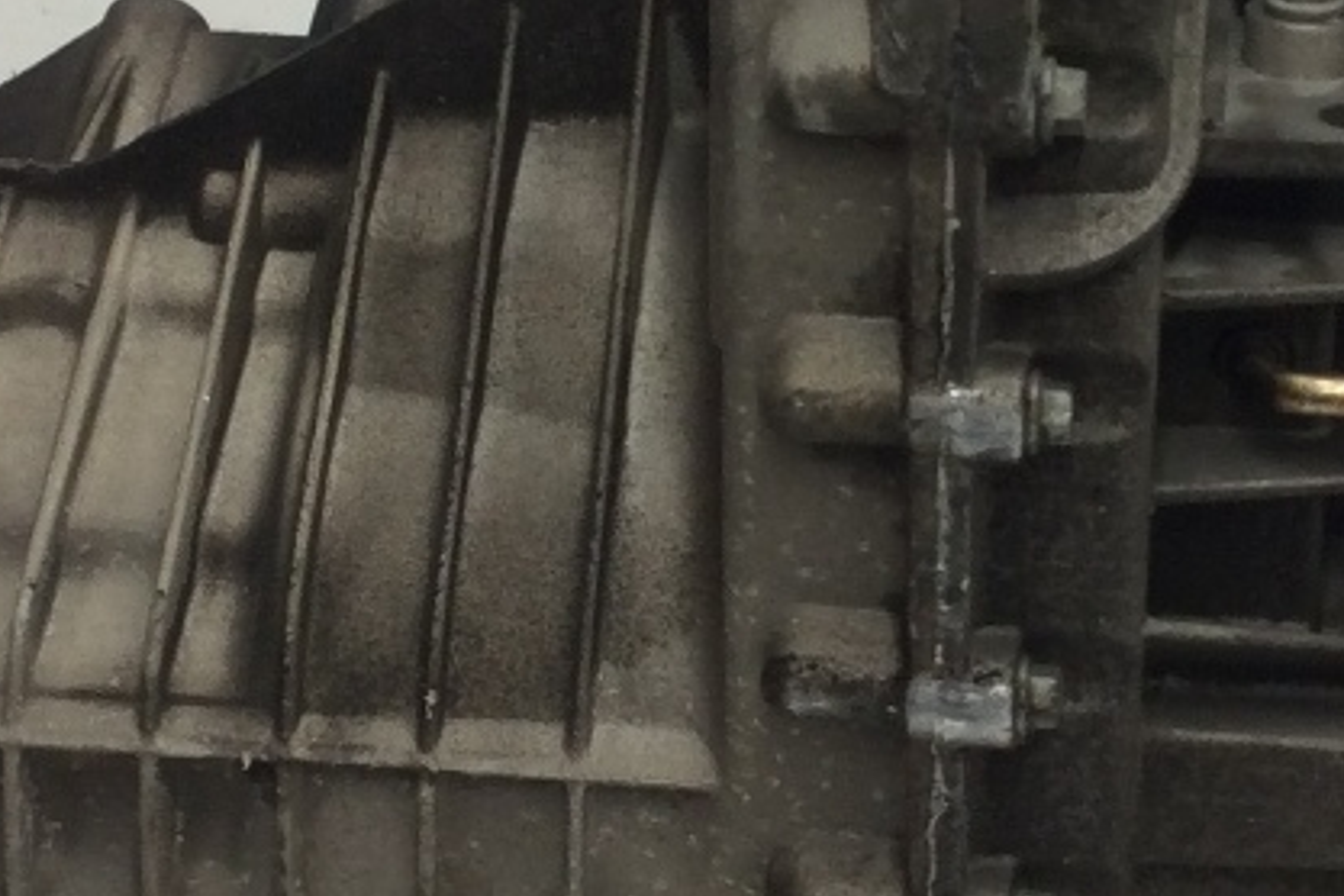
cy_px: 245
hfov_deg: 20.0
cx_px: 777
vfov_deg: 13.4
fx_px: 3808
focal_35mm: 102
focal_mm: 3.3
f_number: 2.4
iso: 40
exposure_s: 1/40
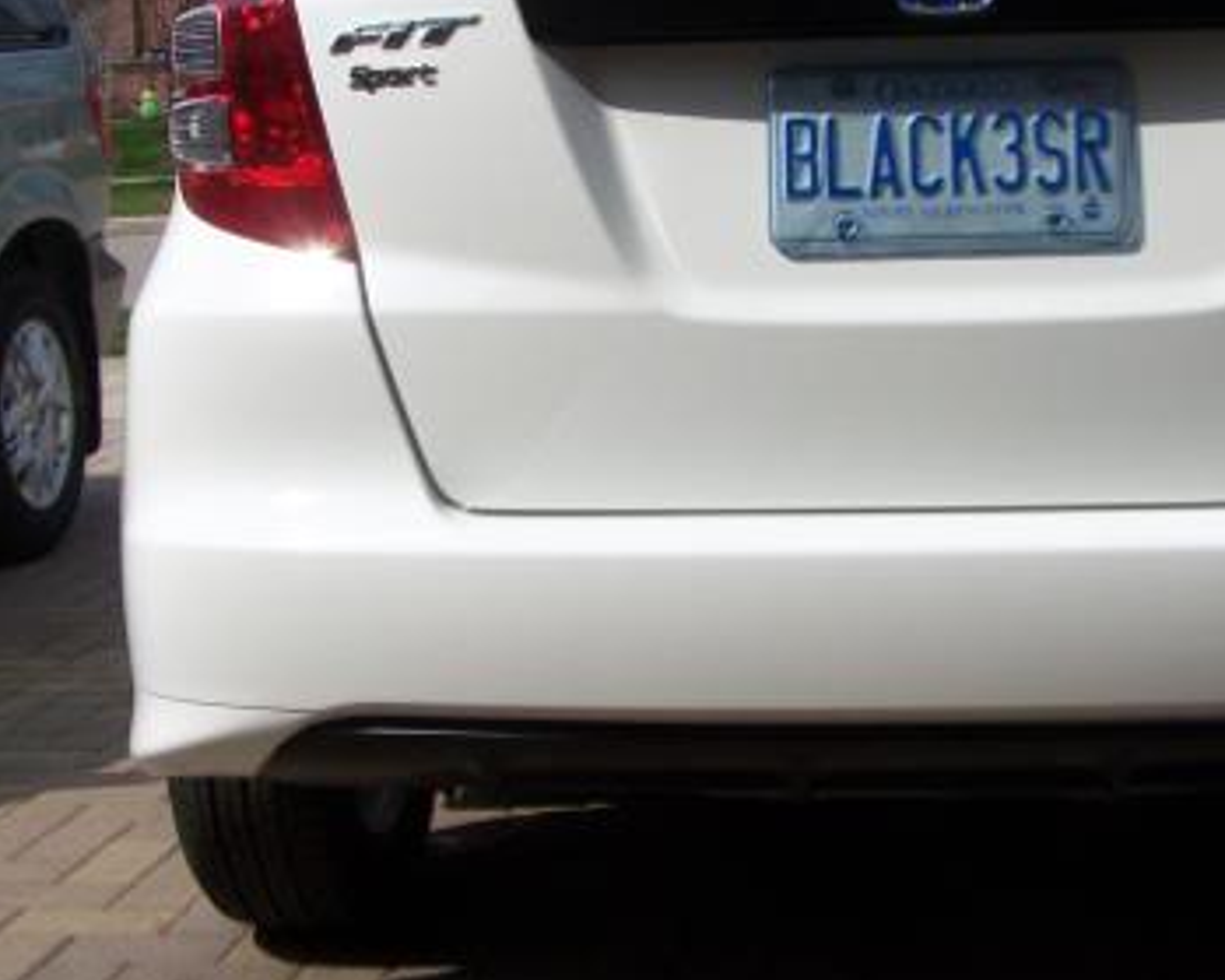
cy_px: 383
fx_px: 2465
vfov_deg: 22.4
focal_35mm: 68
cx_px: 776
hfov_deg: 27.8
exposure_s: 1/500
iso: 80
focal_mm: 6.3
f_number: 5.6
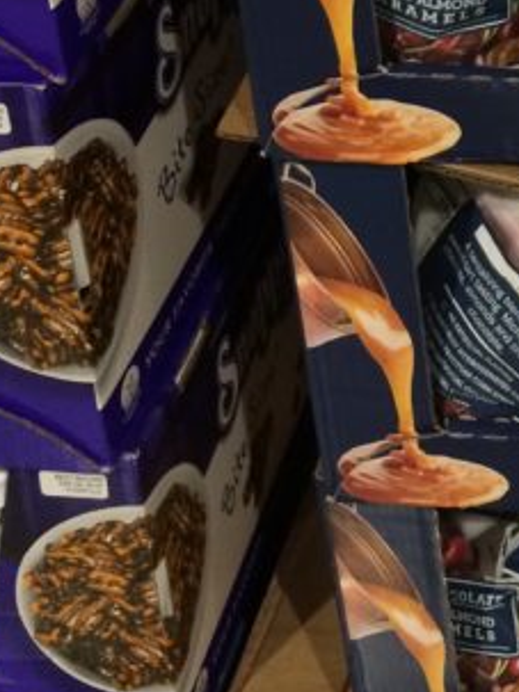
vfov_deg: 18.1
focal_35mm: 98
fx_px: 1960
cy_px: -311
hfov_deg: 14.0
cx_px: 809
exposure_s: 1/30
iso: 160
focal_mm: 4.15
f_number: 2.2
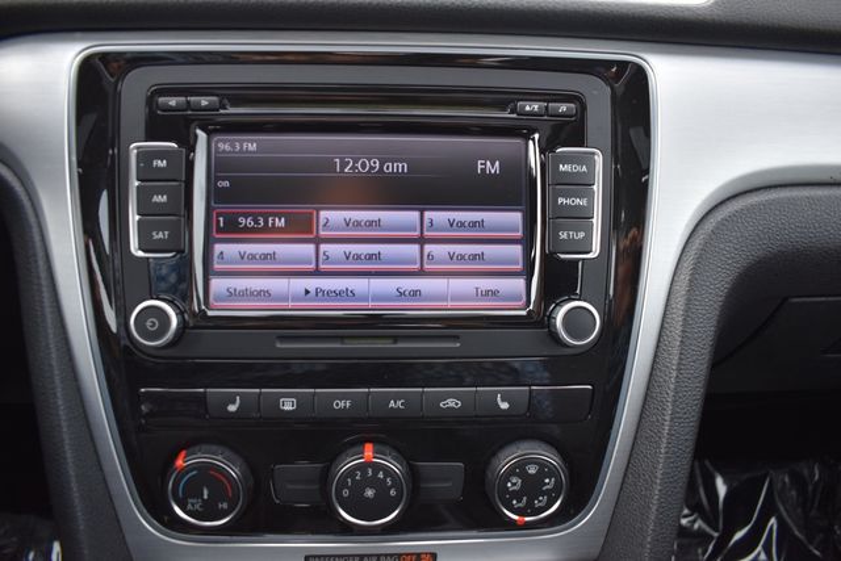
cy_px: 280
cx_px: 420
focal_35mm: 27
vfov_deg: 48.0
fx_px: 631
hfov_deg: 67.4
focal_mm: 18
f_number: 3.5
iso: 400
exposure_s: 1/250
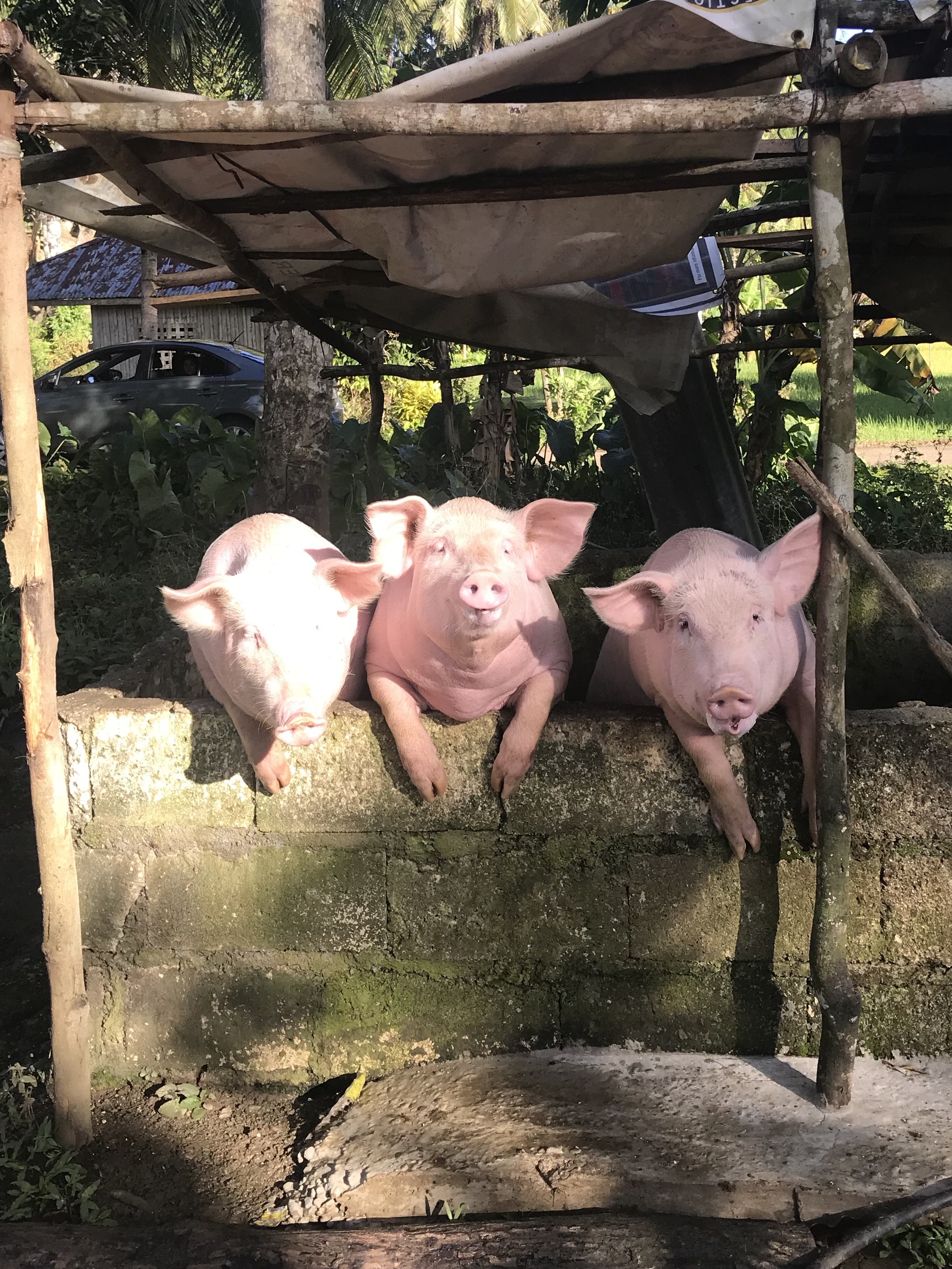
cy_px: 557
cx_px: 556
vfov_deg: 46.7
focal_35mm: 40
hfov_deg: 35.9
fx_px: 1467
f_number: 1.8
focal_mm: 3.99
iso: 20
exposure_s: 1/467
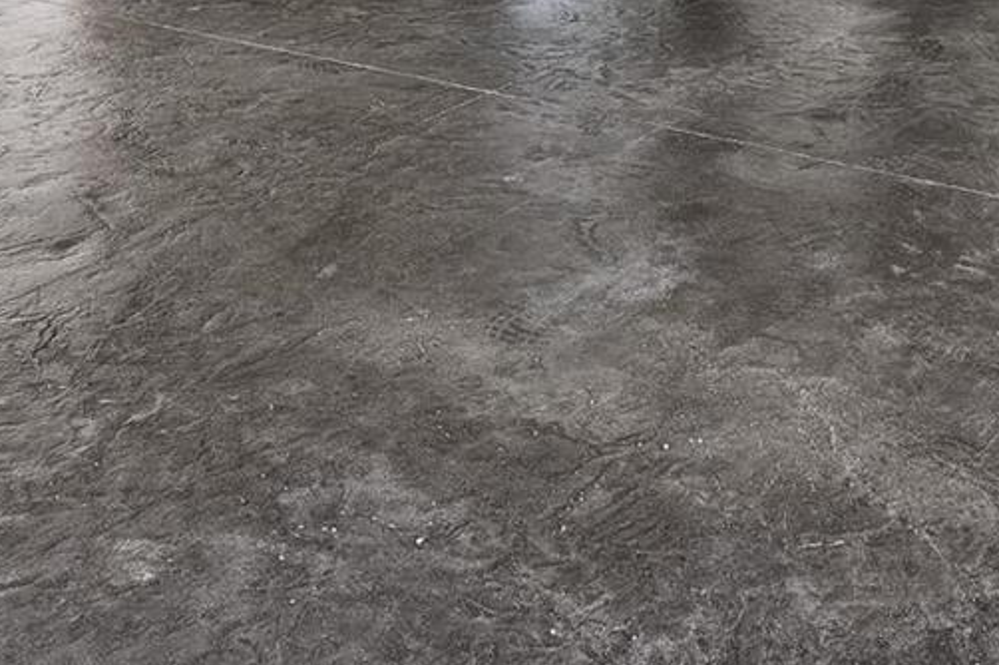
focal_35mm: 51
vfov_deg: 21.5
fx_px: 1414
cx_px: 687
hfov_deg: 38.4
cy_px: -376
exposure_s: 1/10
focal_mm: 8
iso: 400
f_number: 8
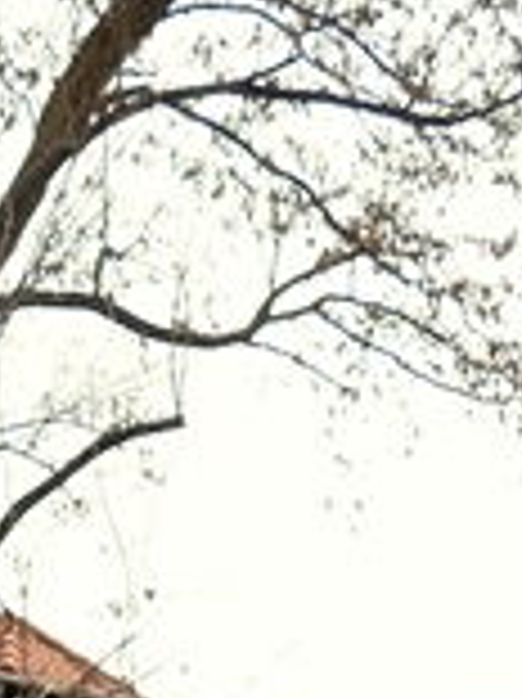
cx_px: -140
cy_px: 1180
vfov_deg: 11.9
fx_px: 3121
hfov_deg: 9.4
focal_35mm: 155
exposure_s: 1/320
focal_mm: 5.4
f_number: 3.2
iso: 100
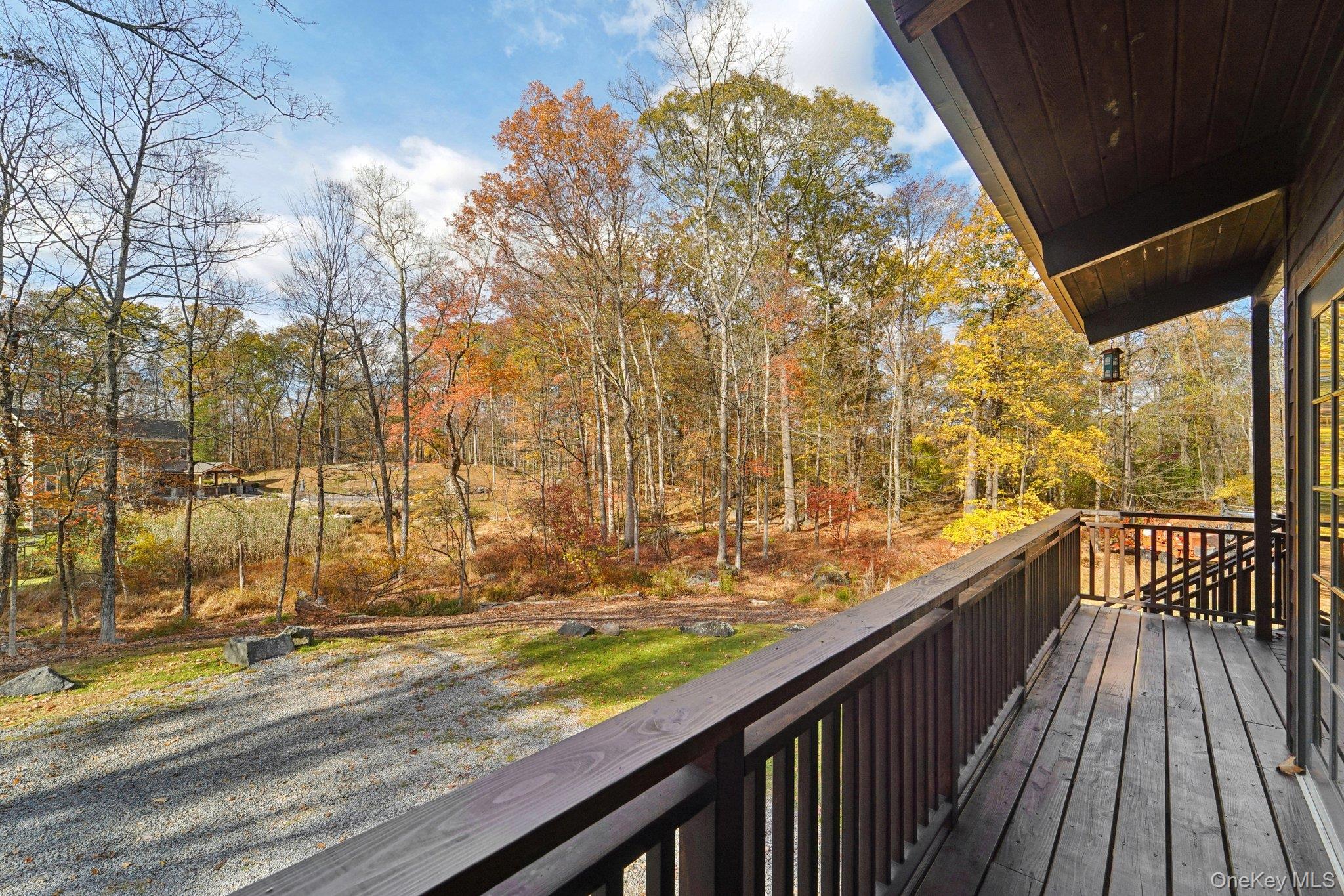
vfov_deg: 81.2
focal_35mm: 14
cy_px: 448
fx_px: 523
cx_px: 672
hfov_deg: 104.3
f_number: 8
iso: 400
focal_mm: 14
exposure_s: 1/400
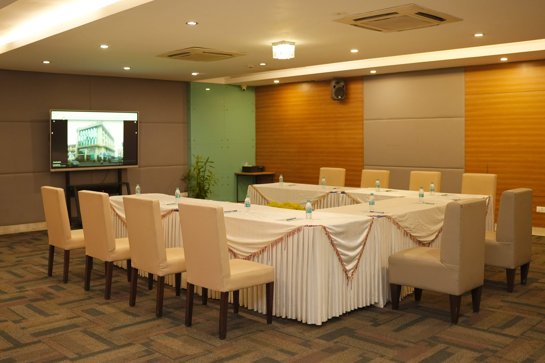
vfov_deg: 37.9
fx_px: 530
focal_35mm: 35
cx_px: 272
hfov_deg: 54.4
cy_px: 182
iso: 1000
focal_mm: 35
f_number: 2.8
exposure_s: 1/200
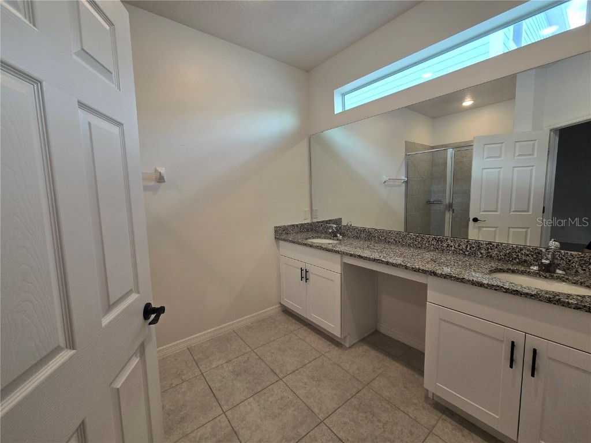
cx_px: 296
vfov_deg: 89.9
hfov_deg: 106.2
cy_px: 222
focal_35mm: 13
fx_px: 222
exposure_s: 1/120
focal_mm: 2.2
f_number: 2.2
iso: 80
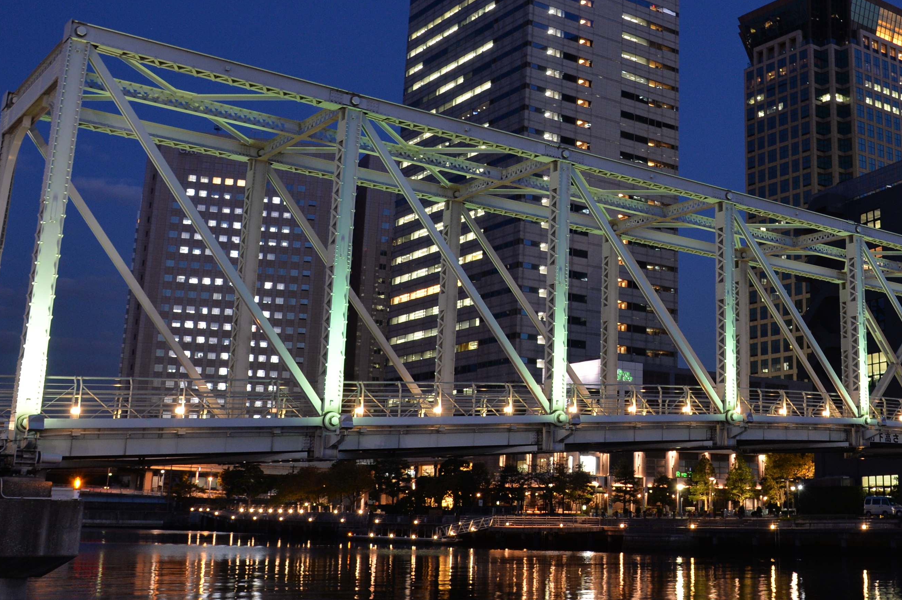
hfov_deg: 42.0
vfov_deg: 29.7
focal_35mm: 45
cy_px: 220
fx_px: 1127
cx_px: 699
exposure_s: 1/2
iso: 800
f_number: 8
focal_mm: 24
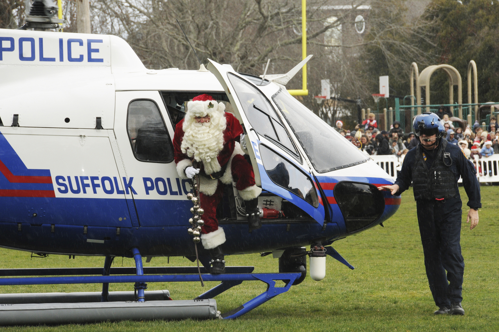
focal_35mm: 225
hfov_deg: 9.2
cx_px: 250
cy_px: 166
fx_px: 3115
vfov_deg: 6.1
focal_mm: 150
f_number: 11
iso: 500
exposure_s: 1/250
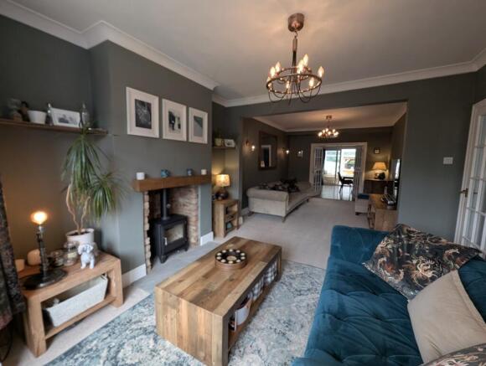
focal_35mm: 13
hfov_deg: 106.1
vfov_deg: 90.1
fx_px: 183
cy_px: 183
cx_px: 243
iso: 158
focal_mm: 1.95
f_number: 2.2
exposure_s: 1/100
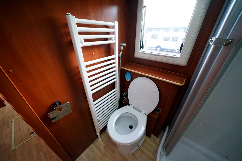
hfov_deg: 112.6
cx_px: 121
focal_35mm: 12
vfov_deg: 90.0
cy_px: 80
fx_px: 81
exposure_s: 1/50
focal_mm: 12
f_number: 9
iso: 6400
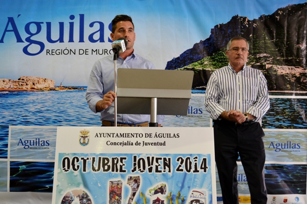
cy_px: 102
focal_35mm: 34
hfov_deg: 55.2
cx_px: 154
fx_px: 294
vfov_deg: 38.3
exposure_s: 1/60
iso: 500
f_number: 3.8
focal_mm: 23
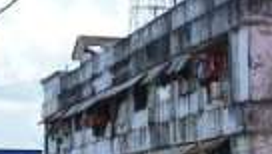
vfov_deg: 7.1
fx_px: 1242
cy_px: 148
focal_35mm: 172
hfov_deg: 11.6
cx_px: 484
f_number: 10
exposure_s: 1/320
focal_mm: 28
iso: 250
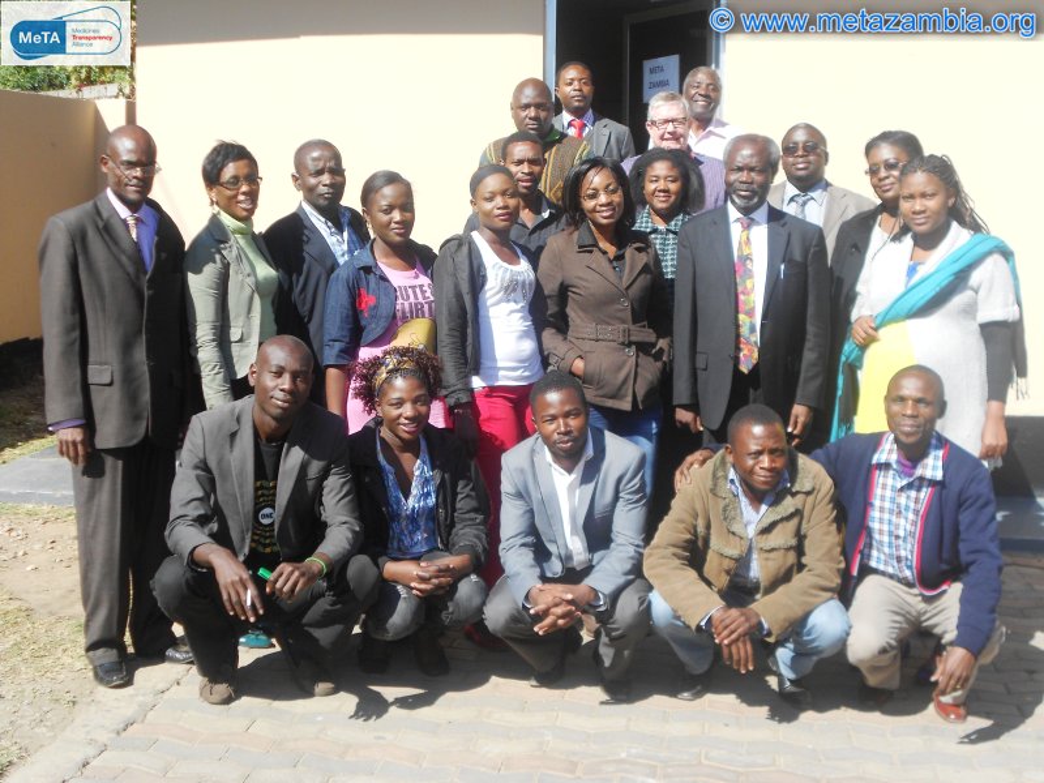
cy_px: 392
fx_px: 3408
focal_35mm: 113
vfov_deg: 13.1
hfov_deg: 17.4
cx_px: 522
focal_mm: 20.1
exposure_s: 1/400
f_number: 6
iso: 80
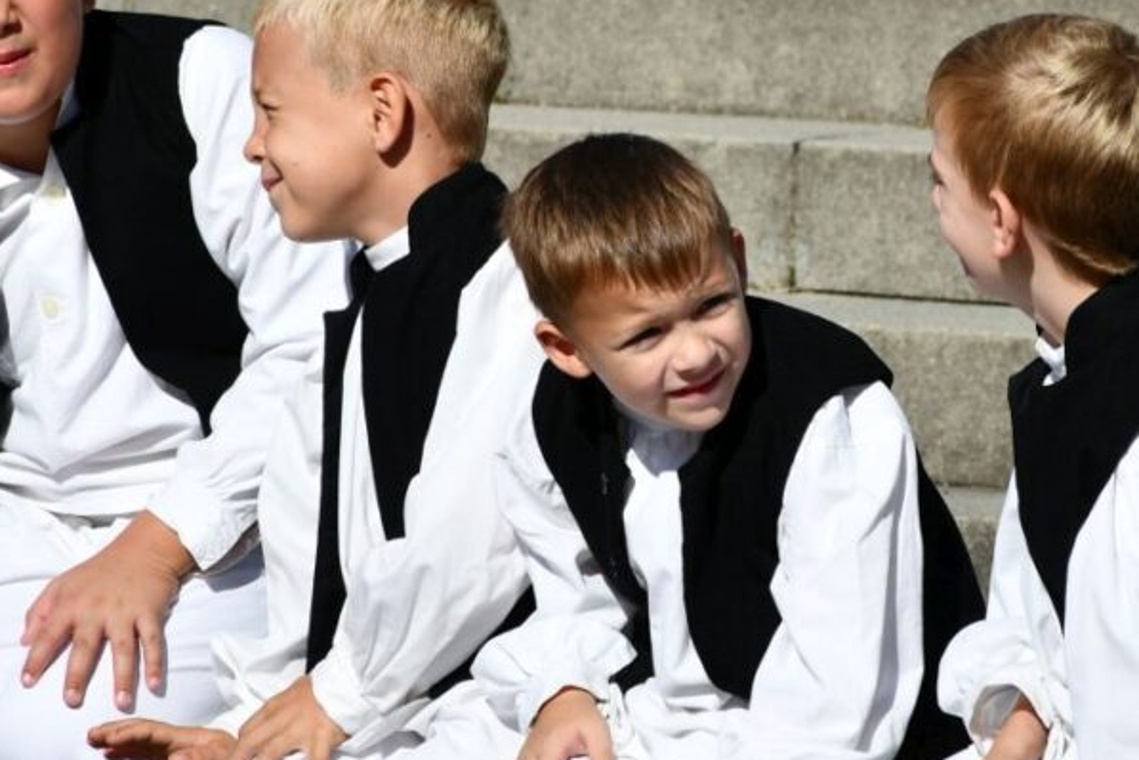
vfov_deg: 3.1
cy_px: 290
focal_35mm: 443
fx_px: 14015
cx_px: 769
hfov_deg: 4.7
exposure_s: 1/500
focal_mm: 140
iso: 100
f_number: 8
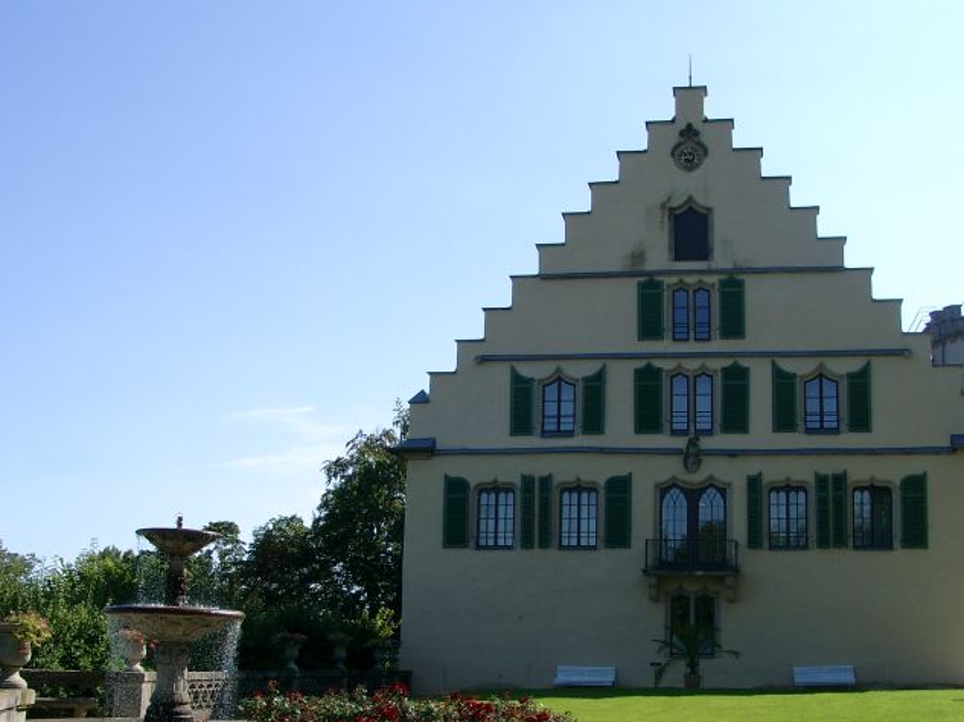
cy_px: 428
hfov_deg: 43.8
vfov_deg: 33.5
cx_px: 548
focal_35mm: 43
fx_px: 1197
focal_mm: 7.13
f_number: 4
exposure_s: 1/643
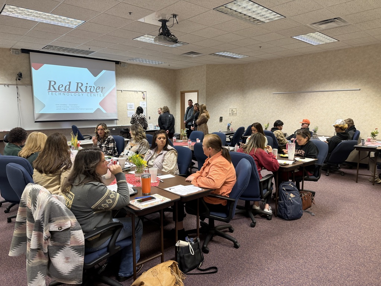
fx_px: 264
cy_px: 143
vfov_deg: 56.8
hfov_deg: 71.6
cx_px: 190
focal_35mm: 24
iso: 200
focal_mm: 6.76
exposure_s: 1/60
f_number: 1.78
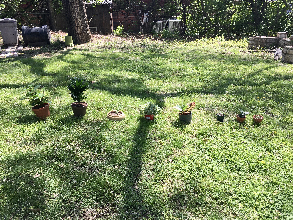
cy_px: 110
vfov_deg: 48.2
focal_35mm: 29
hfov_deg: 61.7
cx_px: 146
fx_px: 245
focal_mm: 4.15
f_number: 2.2
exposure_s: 1/481
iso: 25
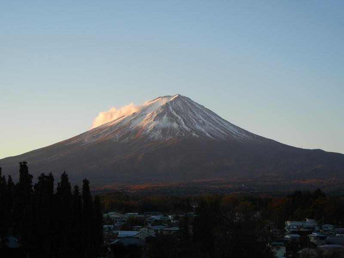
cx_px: 172
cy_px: 129
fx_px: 676
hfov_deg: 28.6
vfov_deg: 21.6
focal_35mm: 68
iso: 160
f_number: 4.1
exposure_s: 1/177
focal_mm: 12.2
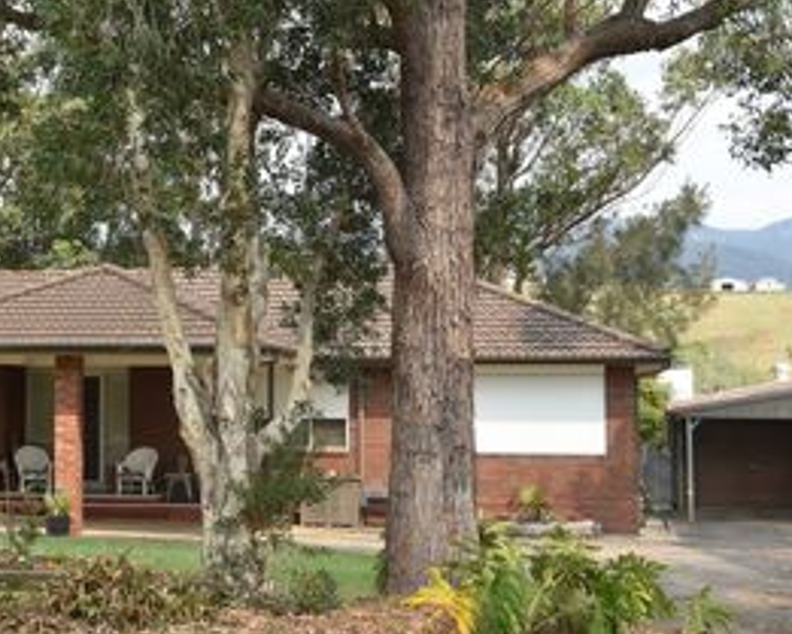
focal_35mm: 81
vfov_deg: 19.0
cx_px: 103
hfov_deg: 23.0
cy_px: 317
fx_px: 1899
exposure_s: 1/500
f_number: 8
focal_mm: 32
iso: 360
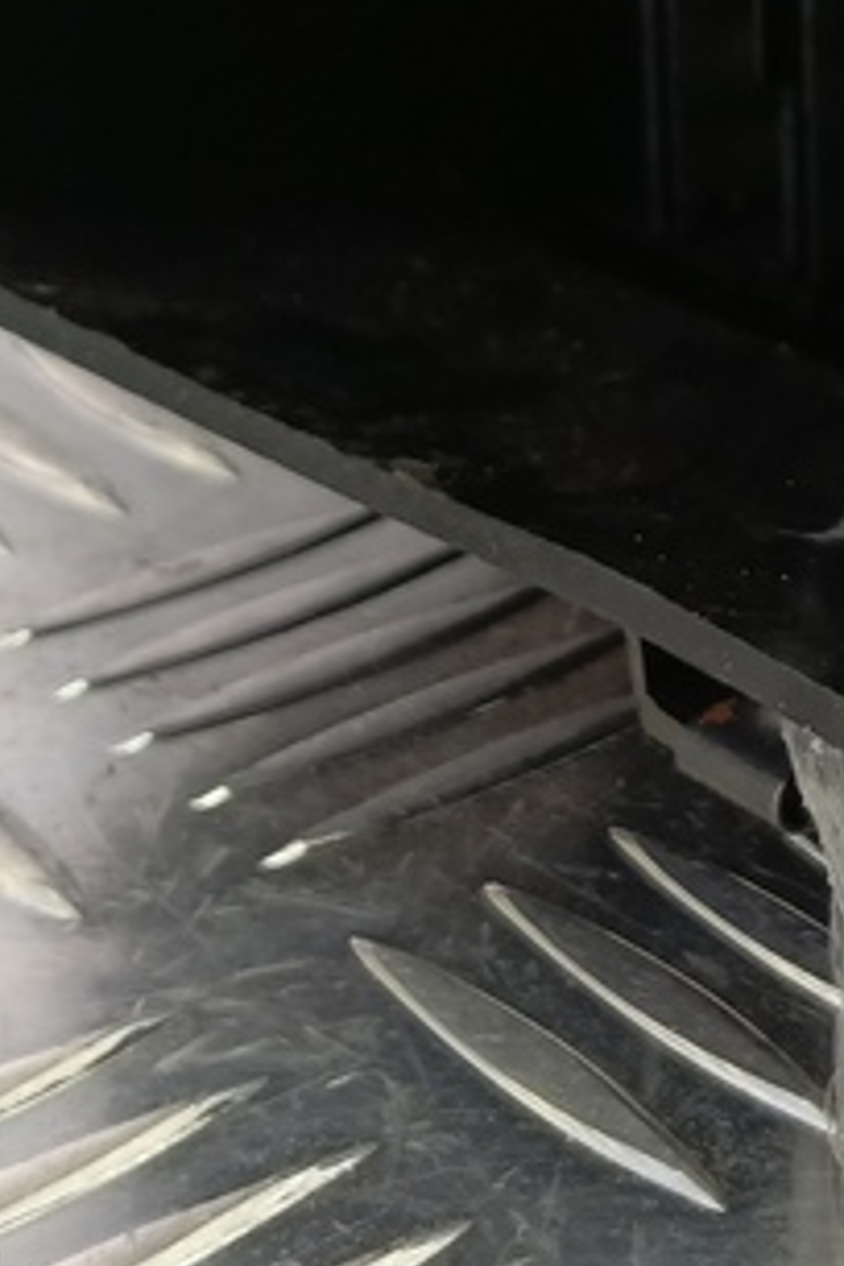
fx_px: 2813
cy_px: 228
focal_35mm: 80
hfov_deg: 16.0
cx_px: 1142
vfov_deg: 24.9
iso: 164
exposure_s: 1/50
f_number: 1.6
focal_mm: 4.11
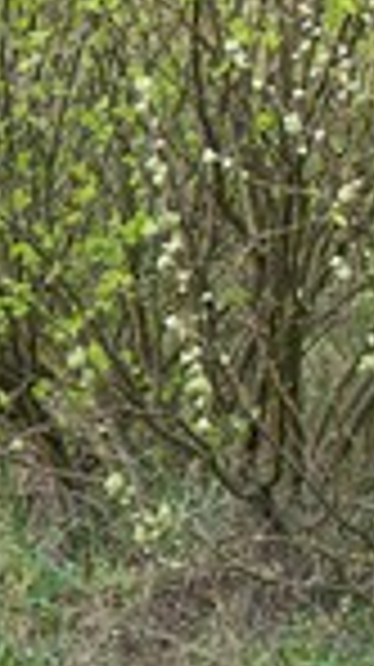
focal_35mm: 204
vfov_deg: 10.5
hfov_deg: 5.5
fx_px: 3605
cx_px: -793
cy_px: 628
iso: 200
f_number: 8
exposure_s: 1/80
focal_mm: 26
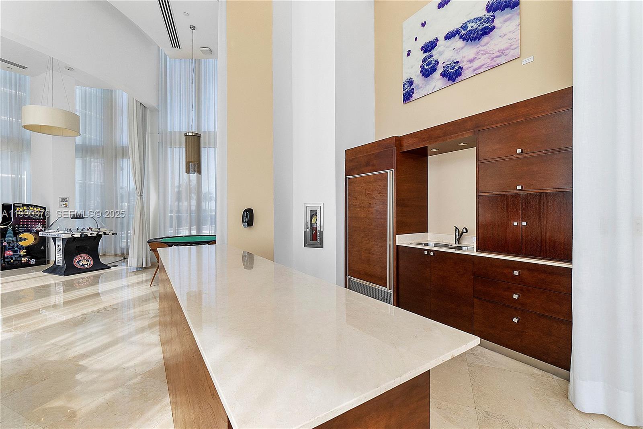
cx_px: 322
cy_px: 214
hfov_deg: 100.4
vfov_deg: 77.3
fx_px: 268
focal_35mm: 15
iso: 250
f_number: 10
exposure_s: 1/80
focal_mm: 10
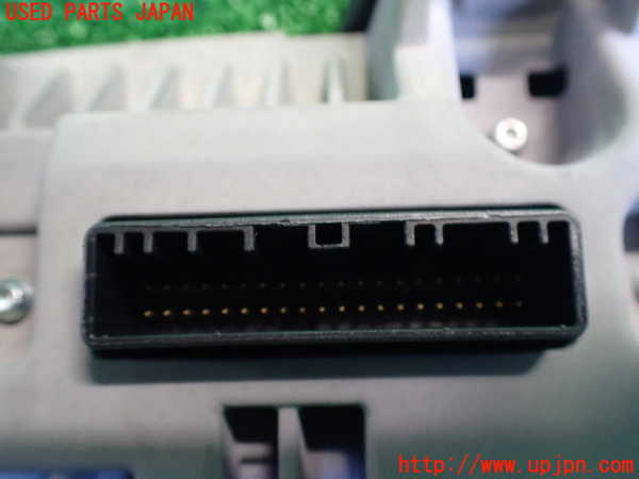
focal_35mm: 30
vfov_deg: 46.8
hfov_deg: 60.0
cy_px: 240
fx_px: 554
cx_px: 320
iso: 800
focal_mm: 5.4
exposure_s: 1/40
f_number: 2.3
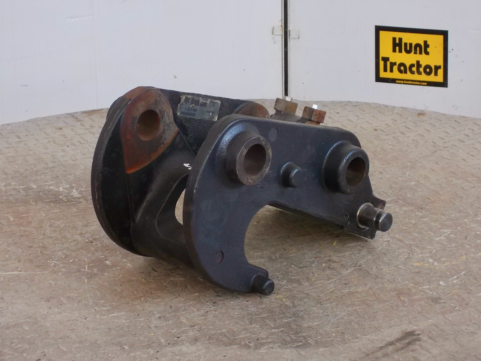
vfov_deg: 11.4
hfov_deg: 15.2
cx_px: 240
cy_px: 180
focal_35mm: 130
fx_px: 1806
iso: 180
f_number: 6.5
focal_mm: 23
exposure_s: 1/60
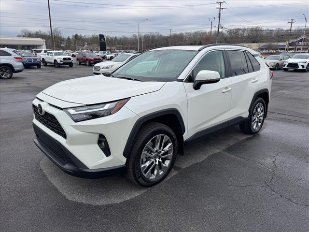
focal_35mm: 24
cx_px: 154
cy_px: 116
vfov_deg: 56.8
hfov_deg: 71.6
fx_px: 214
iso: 80
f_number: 1.78
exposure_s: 1/1869
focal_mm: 6.76
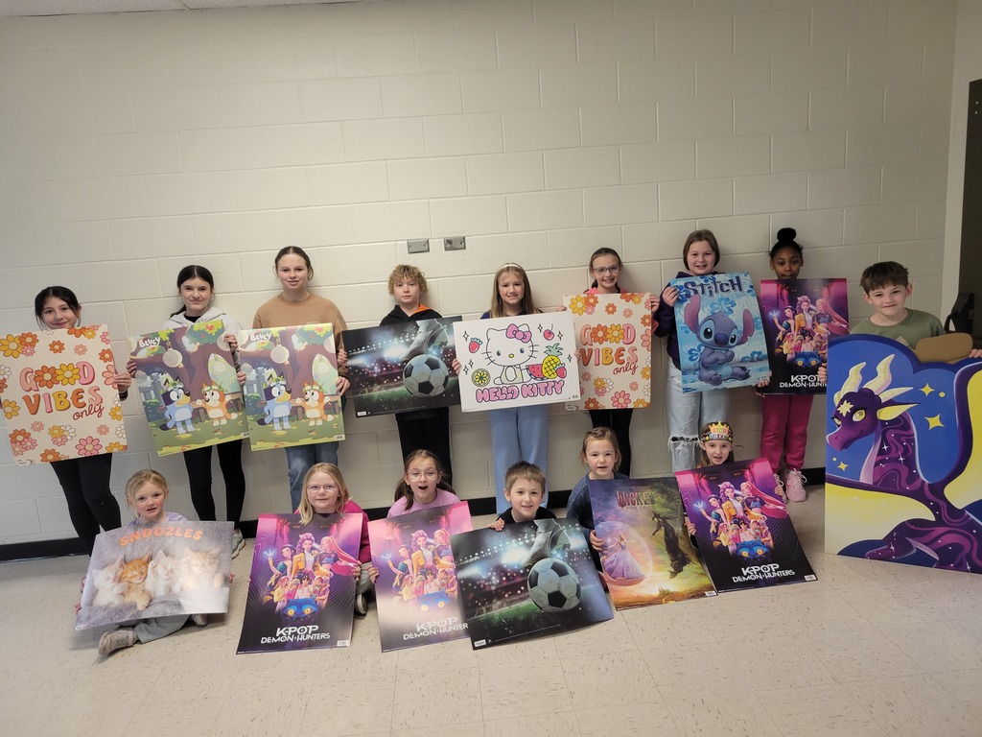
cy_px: 368
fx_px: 738
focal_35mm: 26
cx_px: 491
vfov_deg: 53.1
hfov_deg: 67.3
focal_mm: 5.4
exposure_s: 1/60
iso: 160
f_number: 1.8
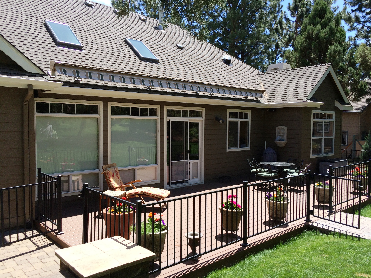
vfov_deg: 48.2
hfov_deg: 61.7
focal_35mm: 29
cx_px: 186
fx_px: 311
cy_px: 139
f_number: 2.2
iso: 32
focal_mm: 4.15
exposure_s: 1/1244
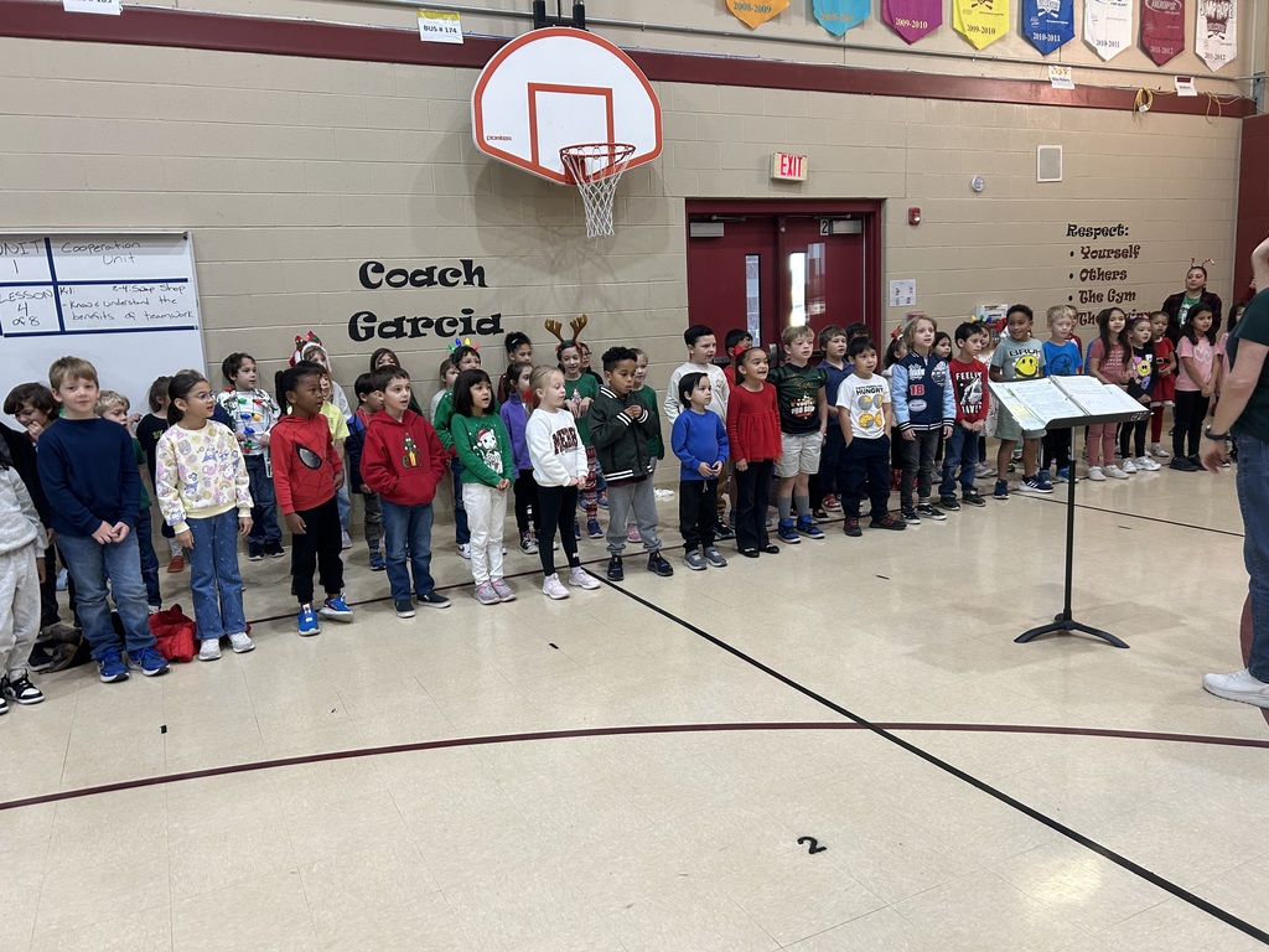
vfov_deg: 53.1
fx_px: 953
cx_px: 634
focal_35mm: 26
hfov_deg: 67.3
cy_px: 476
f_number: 1.5
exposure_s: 1/100
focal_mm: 5.7
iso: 125
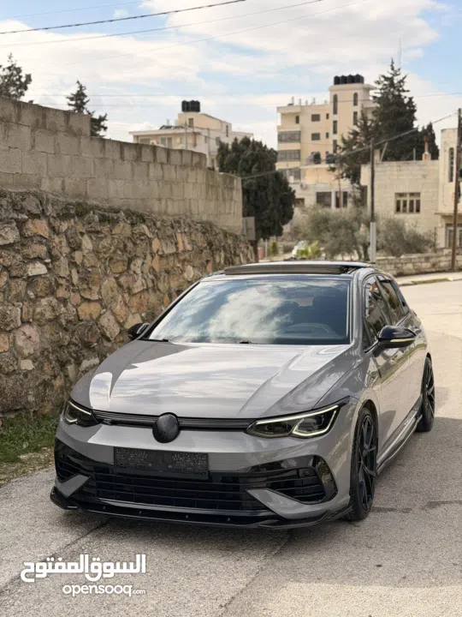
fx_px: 854
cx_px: 231
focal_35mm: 48
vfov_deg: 39.7
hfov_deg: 30.3
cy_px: 308
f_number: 1.78
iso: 100
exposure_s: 1/4587
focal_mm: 6.76
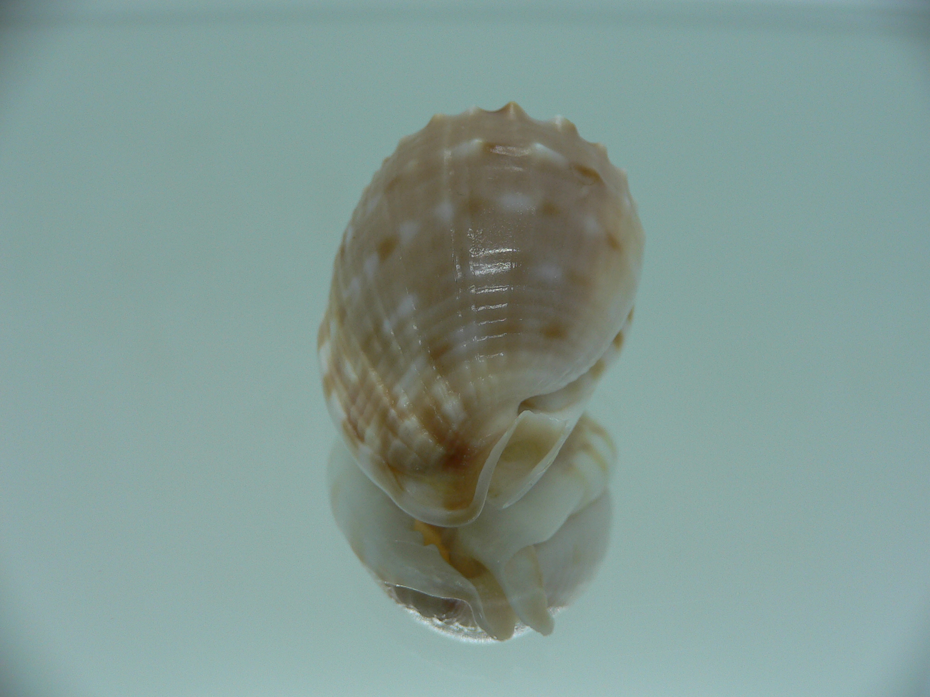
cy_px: 348
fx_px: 940
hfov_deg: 52.6
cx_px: 465
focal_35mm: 35
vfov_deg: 40.7
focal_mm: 4.6
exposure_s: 1/60
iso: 80
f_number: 2.8
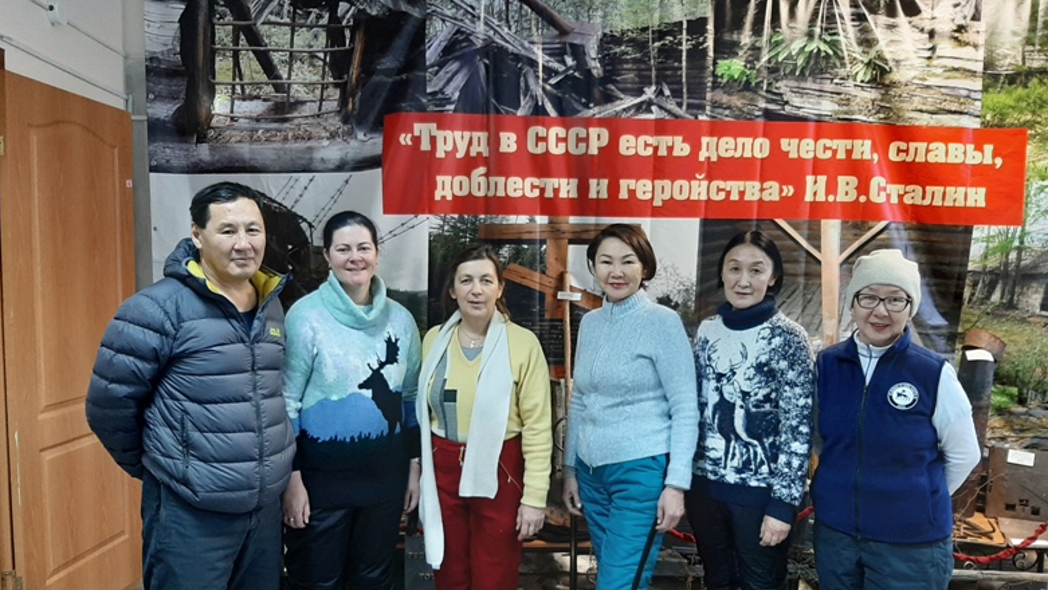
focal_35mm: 29
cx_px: 533
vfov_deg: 40.1
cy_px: 337
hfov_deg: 66.0
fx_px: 806
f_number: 1.7
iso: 160
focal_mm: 3.93
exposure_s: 1/33
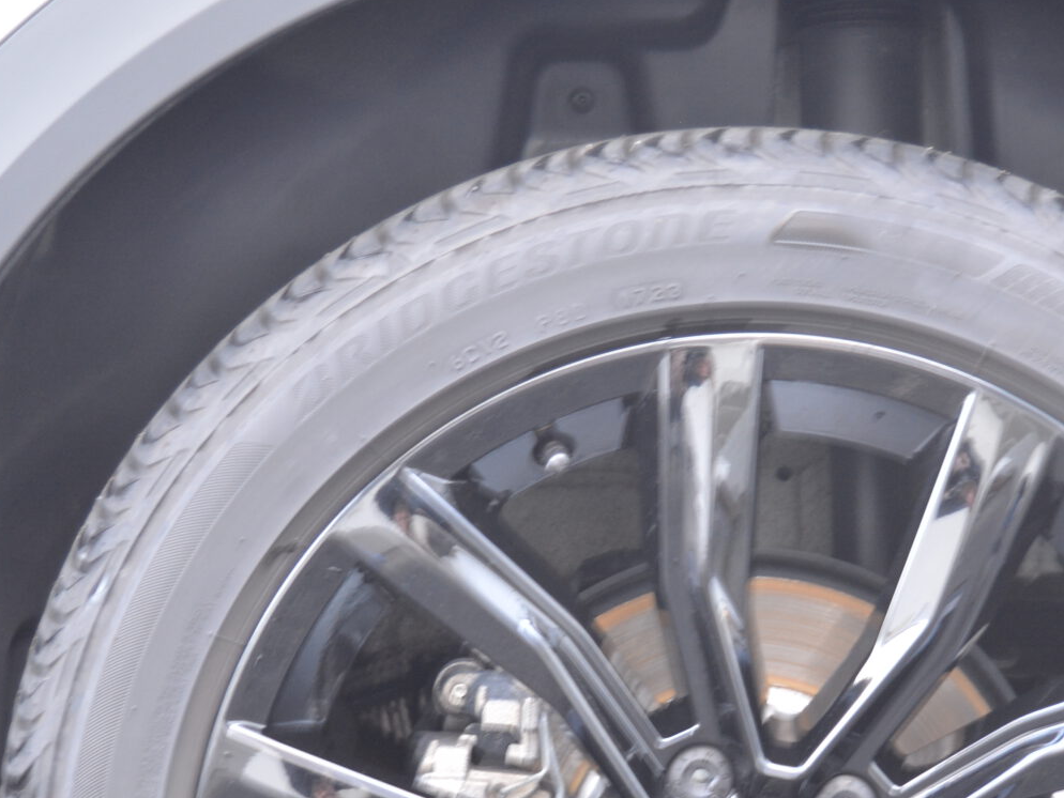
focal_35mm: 104
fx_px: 3197
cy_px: 694
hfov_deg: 18.8
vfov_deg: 14.1
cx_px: 723
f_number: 4.2
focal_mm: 28
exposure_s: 1/8
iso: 320
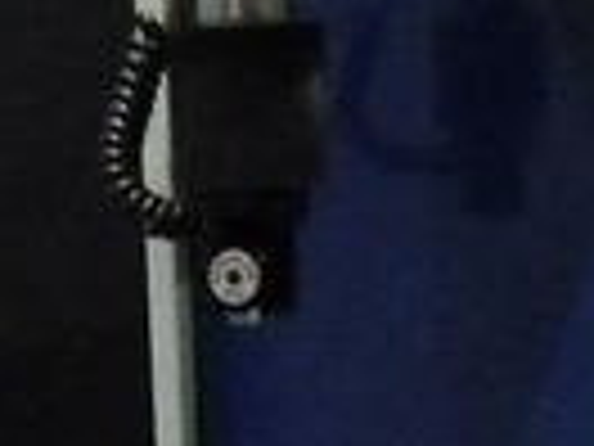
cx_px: 171
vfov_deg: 8.5
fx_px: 2591
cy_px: 1239
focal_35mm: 151
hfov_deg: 13.0
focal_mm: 4.1
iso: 800
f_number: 3.3
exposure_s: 1/13
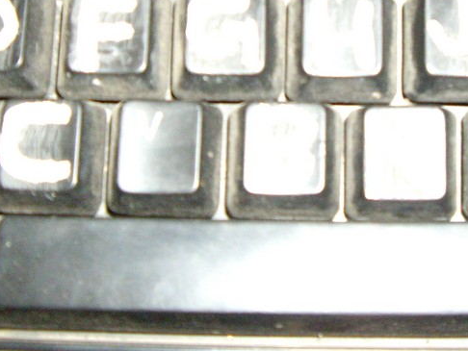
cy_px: 20
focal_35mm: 80
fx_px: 1082
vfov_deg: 18.1
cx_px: 289
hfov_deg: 24.3
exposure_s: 1/40
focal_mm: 6.2
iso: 400
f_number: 2.7
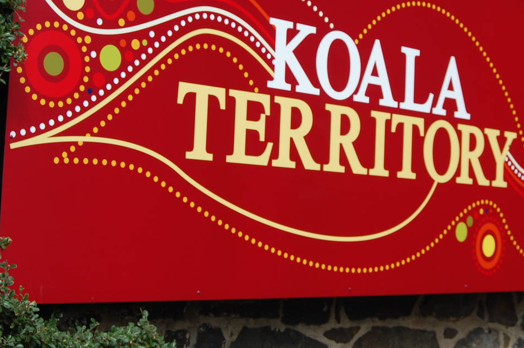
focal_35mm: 79
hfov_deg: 25.7
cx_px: 304
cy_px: 96
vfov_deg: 17.2
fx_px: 1146
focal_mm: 31
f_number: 7.1
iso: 200
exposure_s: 1/200
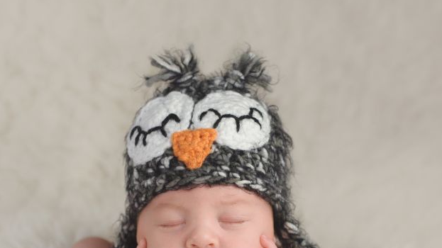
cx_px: 206
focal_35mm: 84
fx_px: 984
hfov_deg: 25.3
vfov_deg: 14.2
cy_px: 221
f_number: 3.2
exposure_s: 1/200
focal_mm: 50
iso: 200
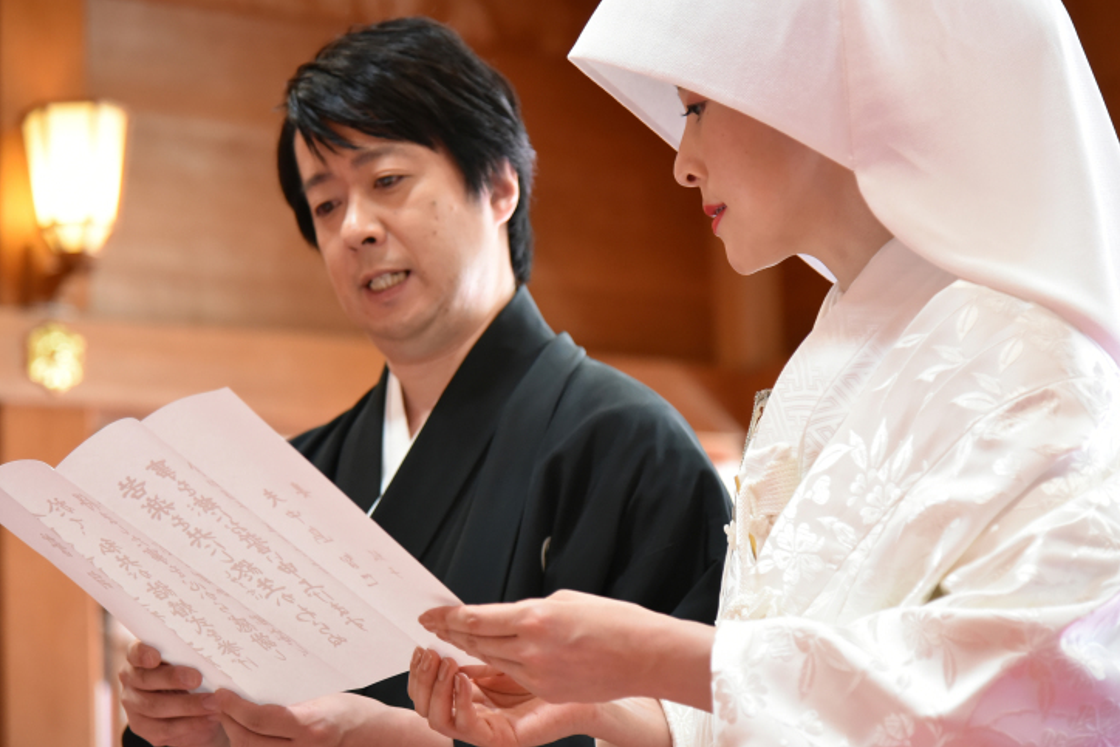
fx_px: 3267
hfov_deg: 19.5
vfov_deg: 13.0
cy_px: 357
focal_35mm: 105
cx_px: 572
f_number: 4
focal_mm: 95
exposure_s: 1/200
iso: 4000
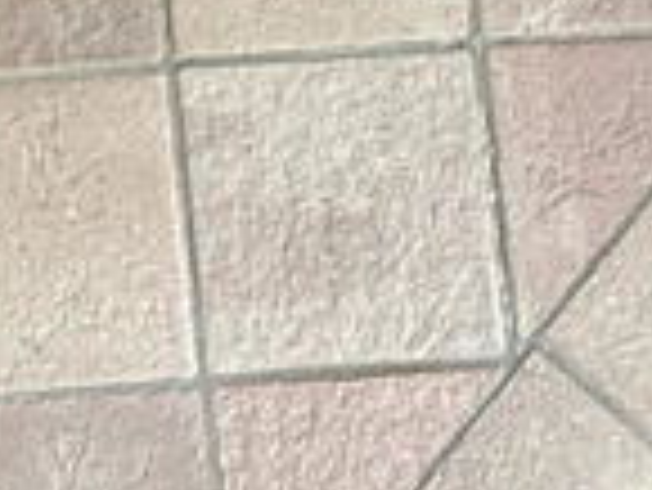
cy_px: -573
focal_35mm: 150
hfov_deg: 12.7
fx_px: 2828
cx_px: -211
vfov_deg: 9.1
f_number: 2.4
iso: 100
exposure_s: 1/100
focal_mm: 3.3
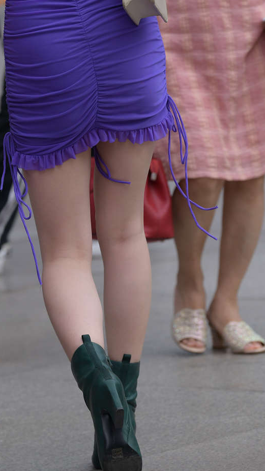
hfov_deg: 3.6
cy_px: 72
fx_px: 4197
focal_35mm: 336
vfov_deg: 6.4
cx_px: 79
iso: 320
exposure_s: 1/800
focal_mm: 165
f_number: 4
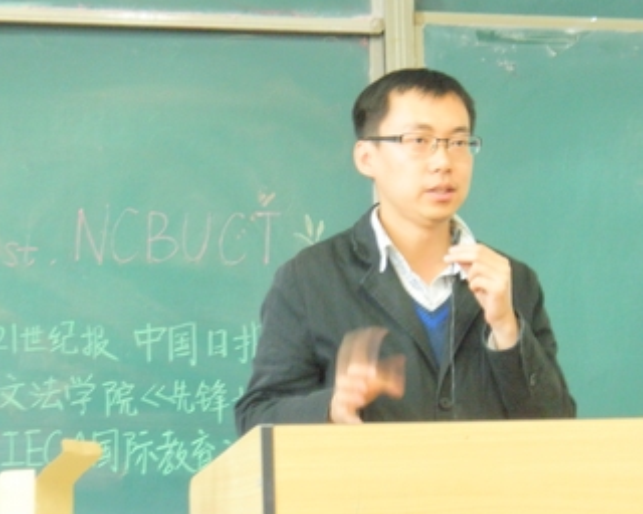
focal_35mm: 109
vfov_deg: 14.1
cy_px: 274
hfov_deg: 17.6
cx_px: 352
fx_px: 2074
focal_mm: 15
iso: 200
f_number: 5.1
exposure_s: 1/4
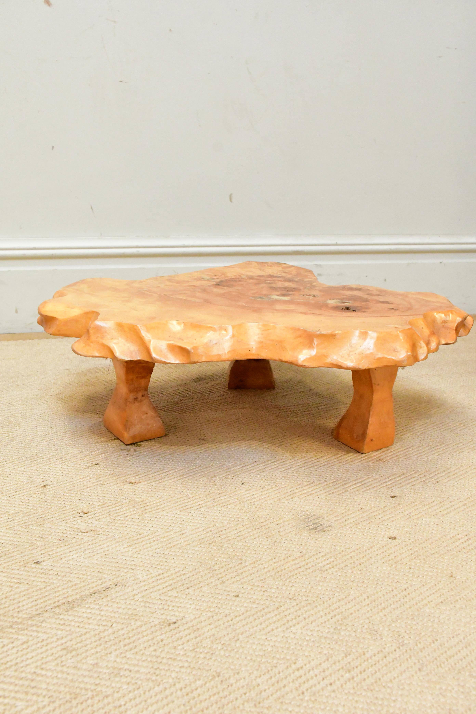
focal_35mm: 34
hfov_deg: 38.9
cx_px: 238
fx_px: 674
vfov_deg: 55.8
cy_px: 357
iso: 8000
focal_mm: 23
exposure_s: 1/125
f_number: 8
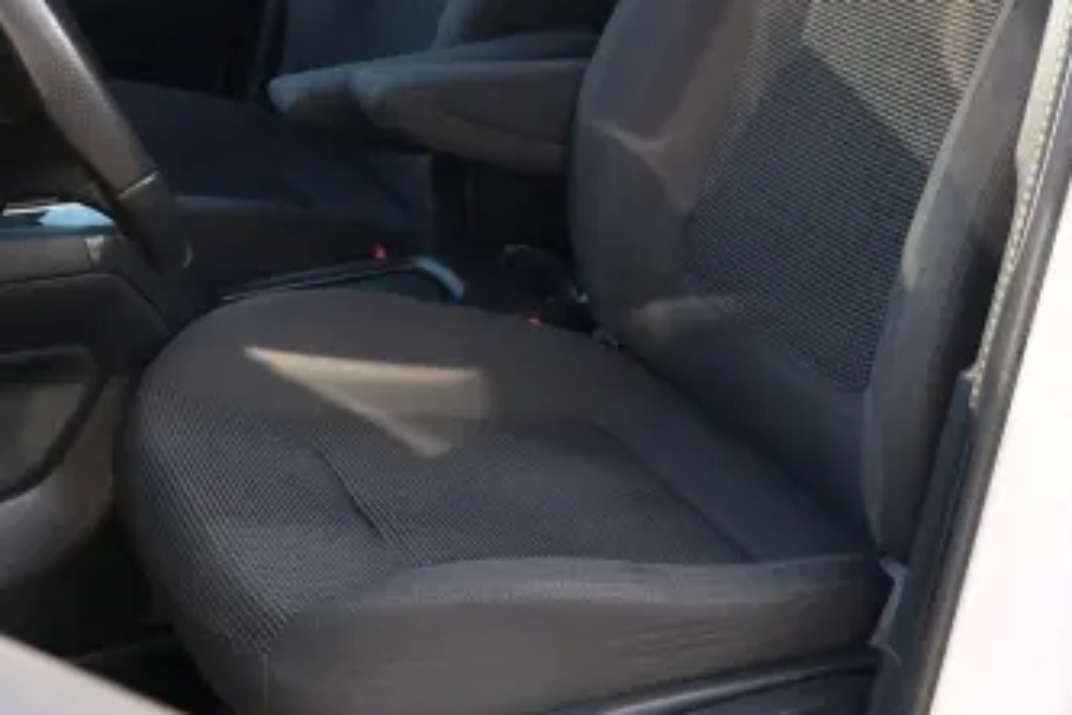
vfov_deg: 18.4
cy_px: 64
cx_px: 528
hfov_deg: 27.7
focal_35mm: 73
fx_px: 2174
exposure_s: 1/100
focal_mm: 25.4
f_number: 3.6
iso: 320
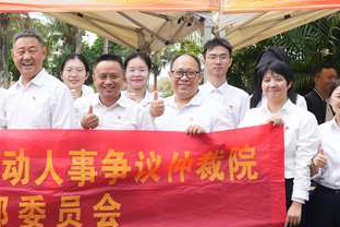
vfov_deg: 17.6
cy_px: 162
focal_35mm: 77
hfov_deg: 25.2
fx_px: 727
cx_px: 10
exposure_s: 1/250
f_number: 5
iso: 125
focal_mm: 30
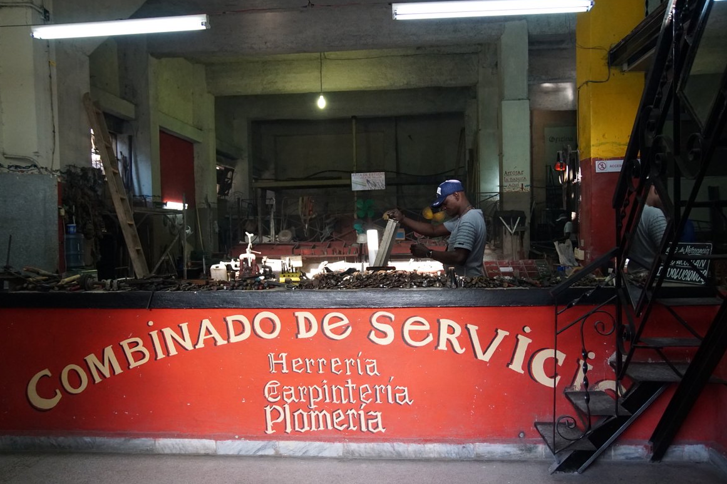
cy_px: 245
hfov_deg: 60.3
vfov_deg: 42.3
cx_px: 352
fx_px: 626
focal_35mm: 31
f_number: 3.2
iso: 1600
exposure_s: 1/160
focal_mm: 20
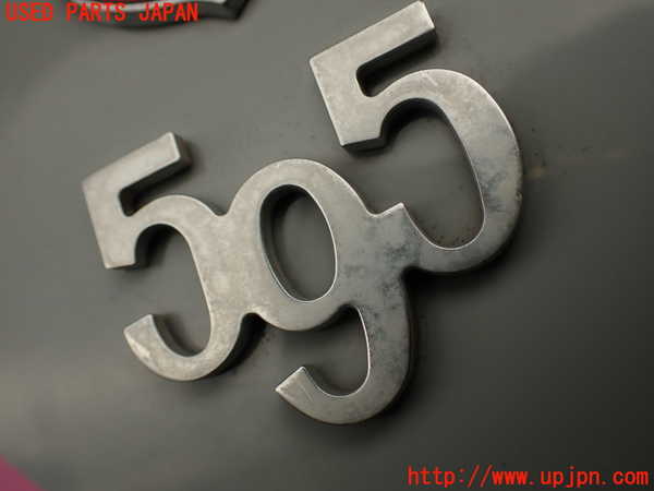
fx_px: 605
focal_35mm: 32
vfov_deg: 44.2
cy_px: 246
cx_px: 327
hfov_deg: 56.8
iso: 100
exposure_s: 1/80
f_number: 2.4
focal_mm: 5.79
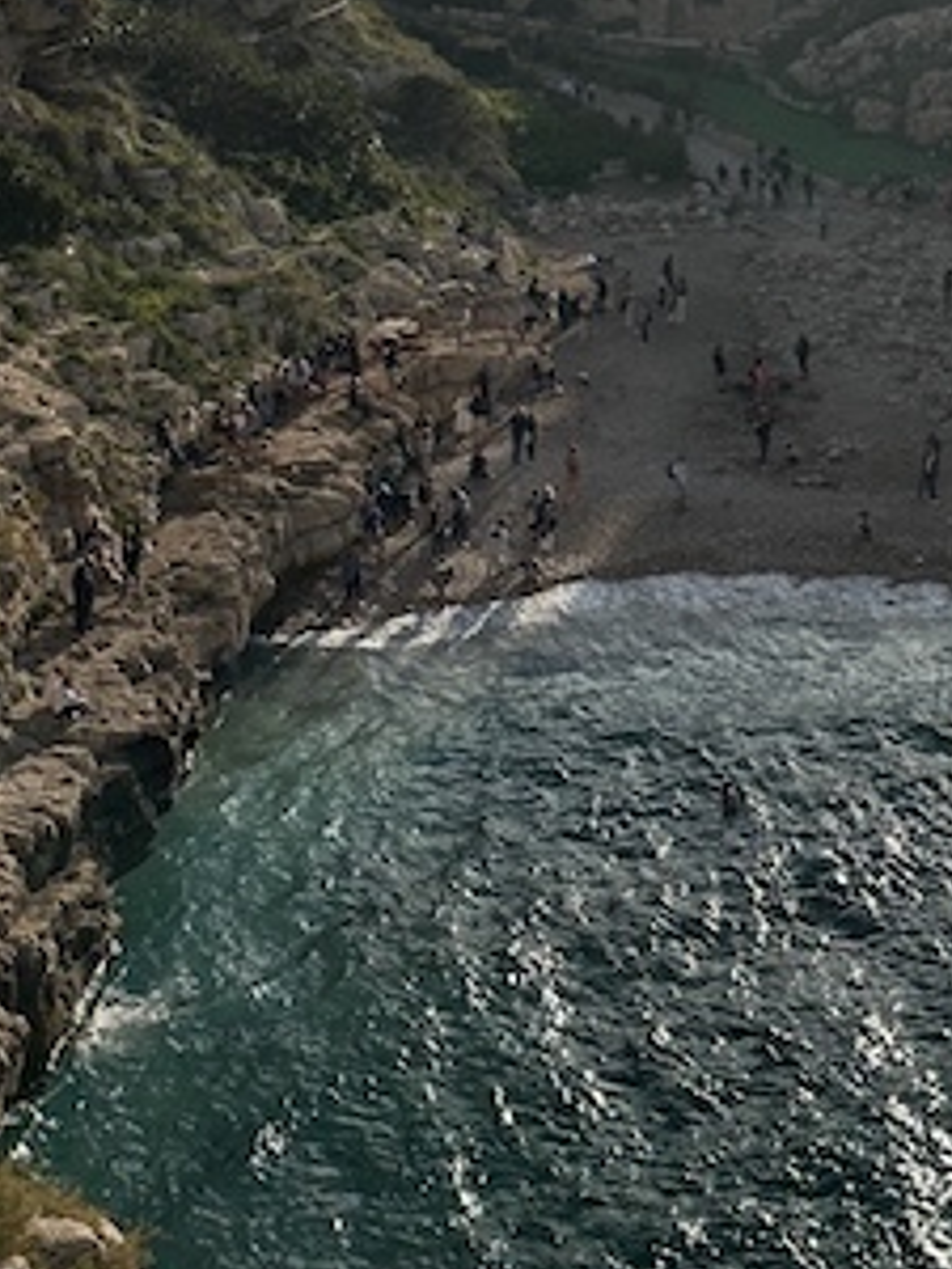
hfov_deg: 22.7
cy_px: -47
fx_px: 2347
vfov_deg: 28.1
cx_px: 719
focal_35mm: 64
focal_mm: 6.86
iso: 80
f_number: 1.78
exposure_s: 1/18519
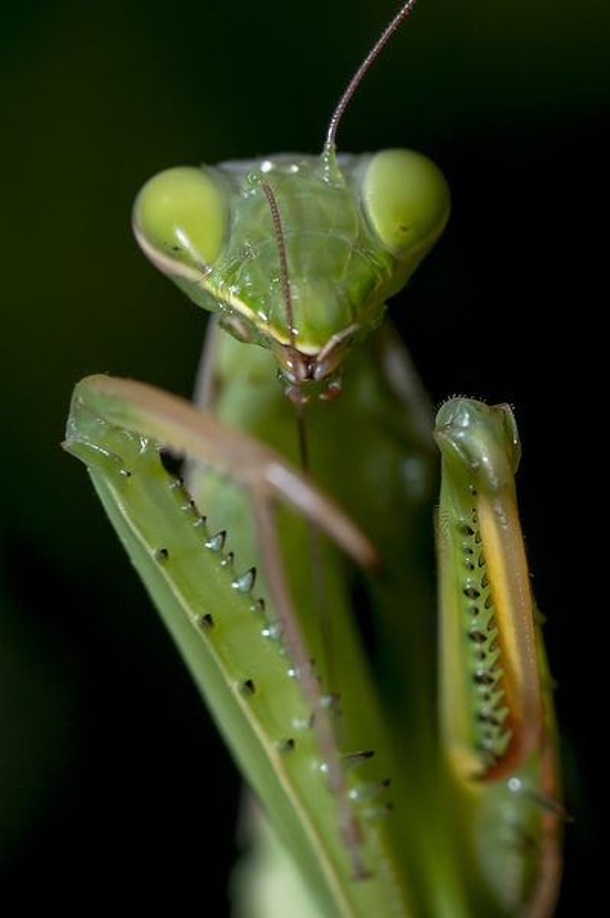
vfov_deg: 20.4
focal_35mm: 100
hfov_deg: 13.7
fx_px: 2546
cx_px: 305
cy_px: 459
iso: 160
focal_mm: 100
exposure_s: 1/400
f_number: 2.8
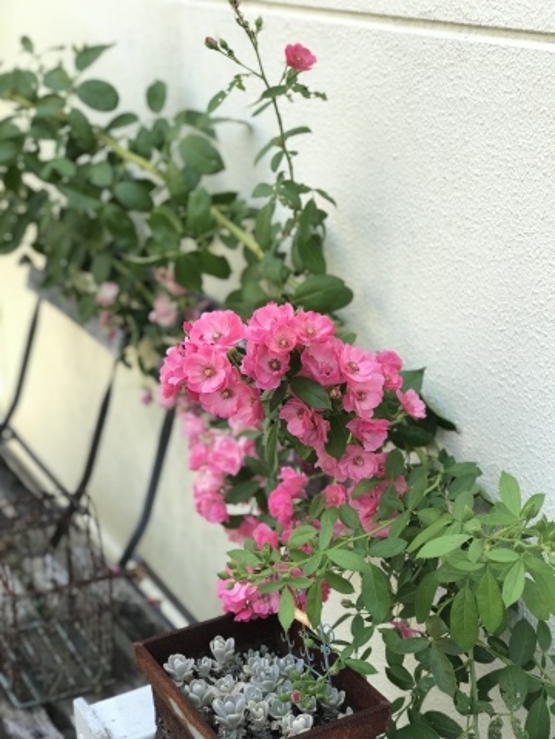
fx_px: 1219
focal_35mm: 57
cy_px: 370
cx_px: 278
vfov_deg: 33.8
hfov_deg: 25.7
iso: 32
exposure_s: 1/120
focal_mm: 6.6
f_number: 2.8
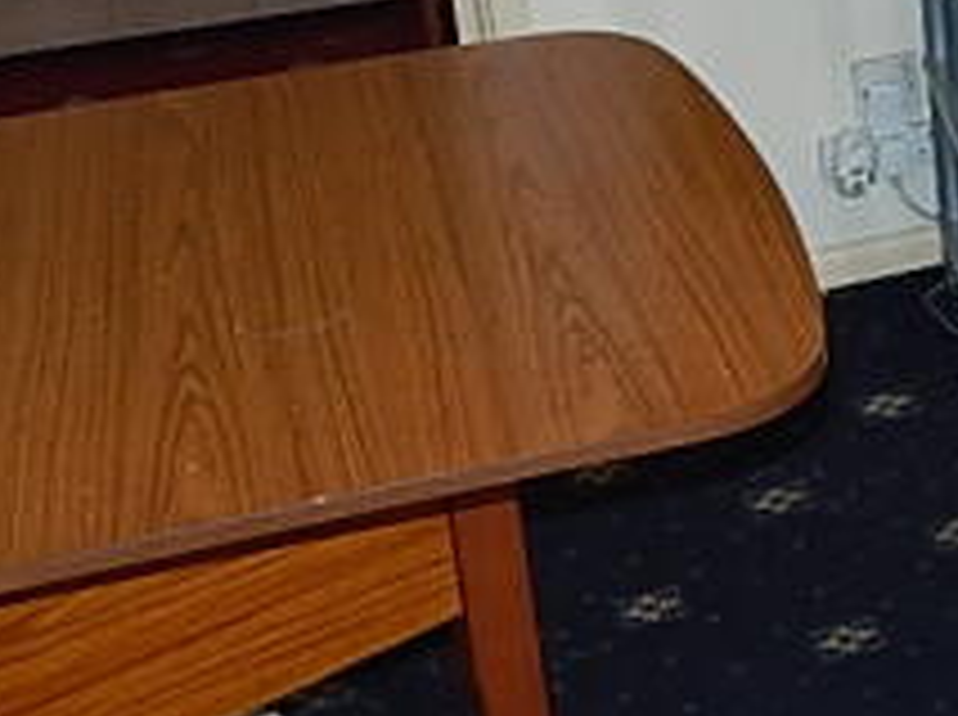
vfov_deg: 13.7
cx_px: 1475
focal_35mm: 106
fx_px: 2929
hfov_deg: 16.7
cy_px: -27
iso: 125
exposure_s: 1/30
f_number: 3
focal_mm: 4
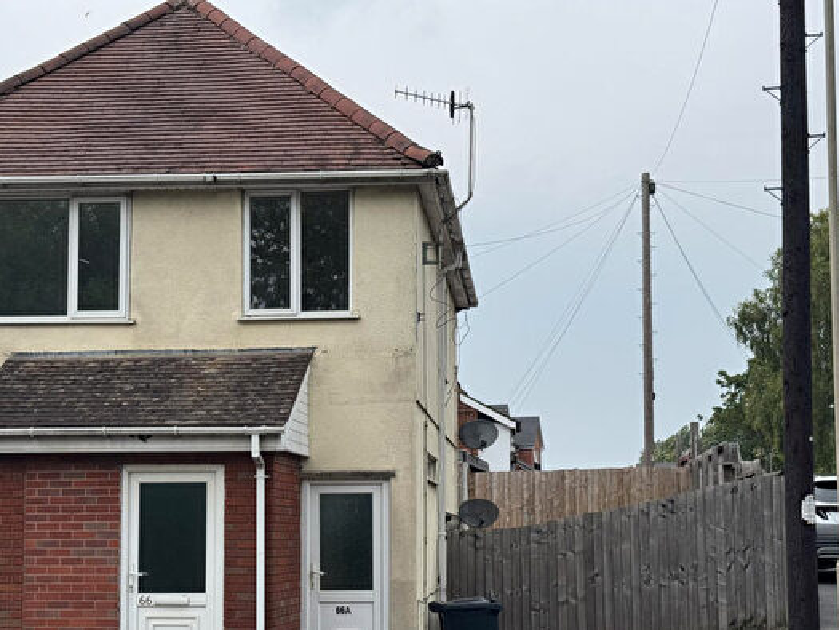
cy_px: 407
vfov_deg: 22.9
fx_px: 1552
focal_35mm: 64
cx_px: 316
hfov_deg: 30.1
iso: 64
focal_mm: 6.76
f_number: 1.78
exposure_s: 1/3257
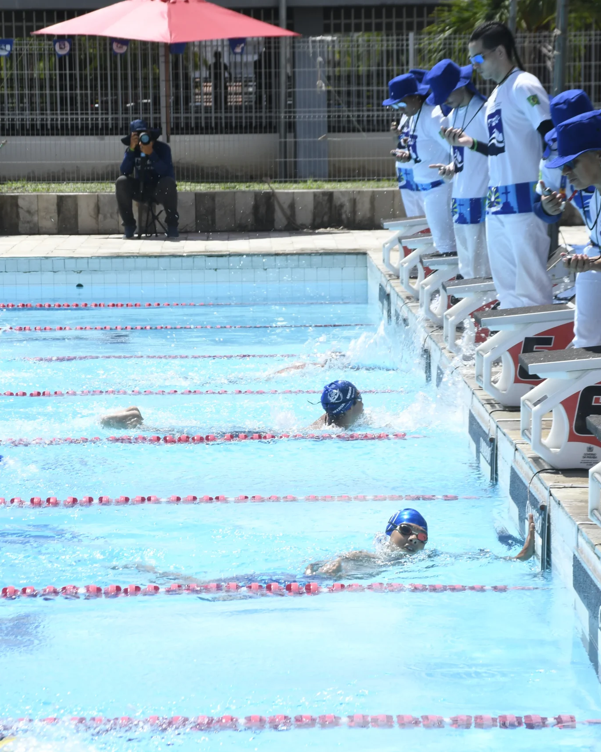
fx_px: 3291
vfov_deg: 13.0
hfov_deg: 10.4
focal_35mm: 148
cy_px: 376
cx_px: 239
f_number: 10
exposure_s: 1/250
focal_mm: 70
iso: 125
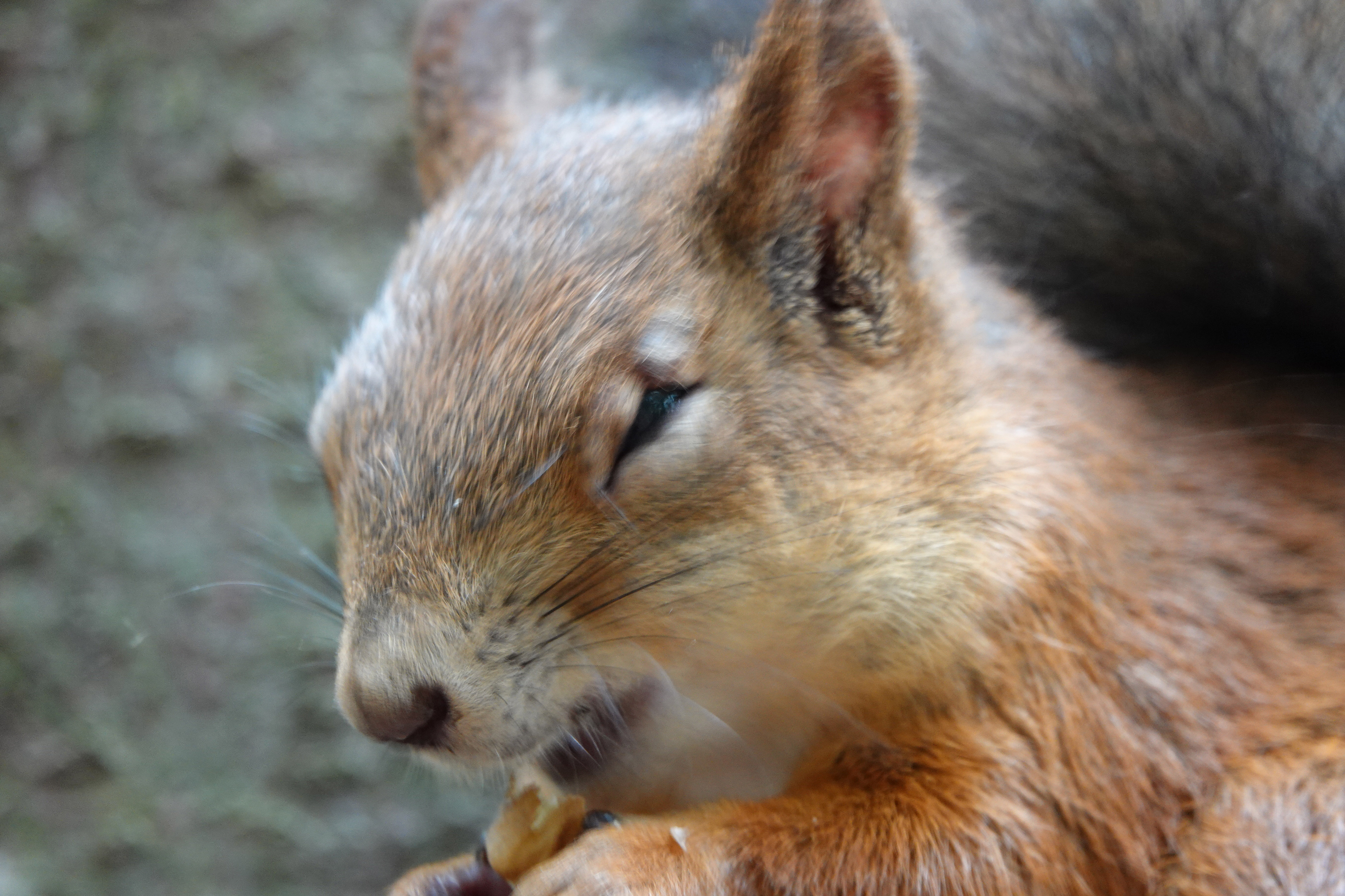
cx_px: 672
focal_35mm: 580
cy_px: 448
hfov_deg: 3.6
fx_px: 21668
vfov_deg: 2.4
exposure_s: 1/20
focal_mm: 212.77
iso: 800
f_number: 4
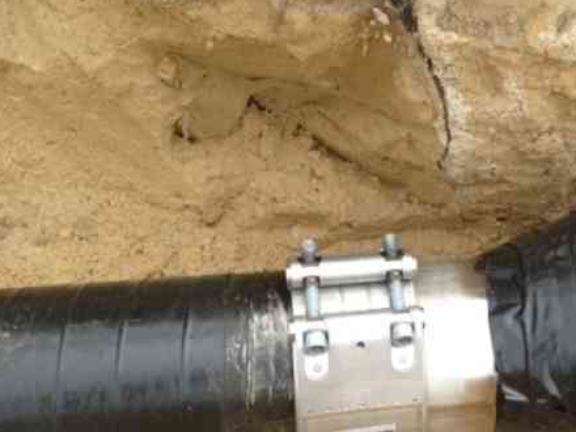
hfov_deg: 31.2
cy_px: 261
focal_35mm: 60
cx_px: 475
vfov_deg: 24.4
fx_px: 998
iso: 50
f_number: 2.4
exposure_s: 1/589
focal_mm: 4.12
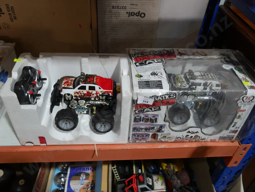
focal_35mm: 32
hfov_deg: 56.8
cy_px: 96
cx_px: 128
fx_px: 236
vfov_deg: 44.2
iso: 250
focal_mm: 16
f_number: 3.6
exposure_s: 1/60
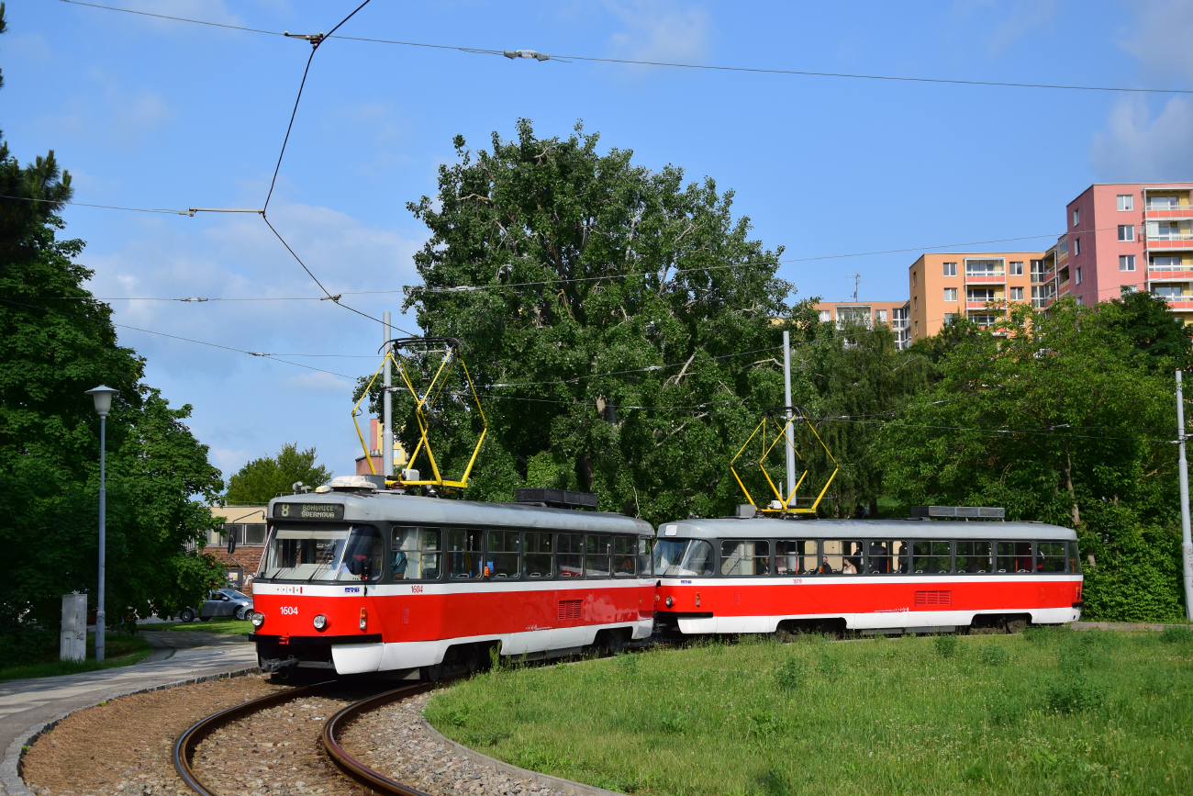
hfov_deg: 41.1
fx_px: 1591
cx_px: 596
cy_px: 398
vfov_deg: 28.1
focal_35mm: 48
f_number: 6.3
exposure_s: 1/1000
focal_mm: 32
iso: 200
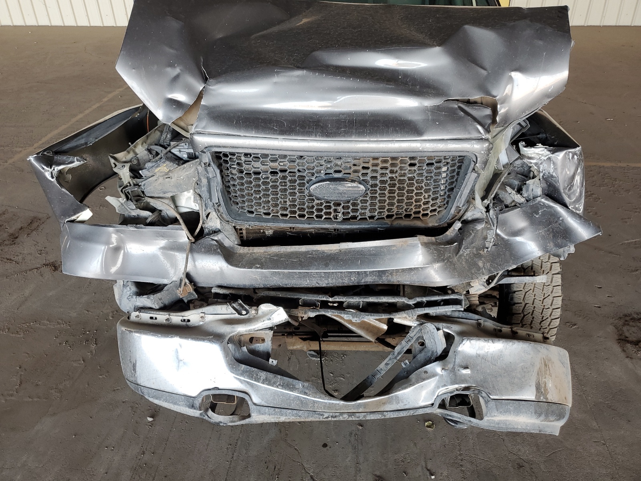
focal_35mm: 26
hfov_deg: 67.3
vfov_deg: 53.1
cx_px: 320
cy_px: 240
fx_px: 481
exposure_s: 1/60.2
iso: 51
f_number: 1.5
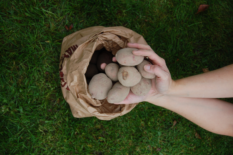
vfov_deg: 23.7
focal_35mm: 57
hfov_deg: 35.1
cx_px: 116
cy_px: 78
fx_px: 369
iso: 200
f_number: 6.3
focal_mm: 38
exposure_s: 1/160
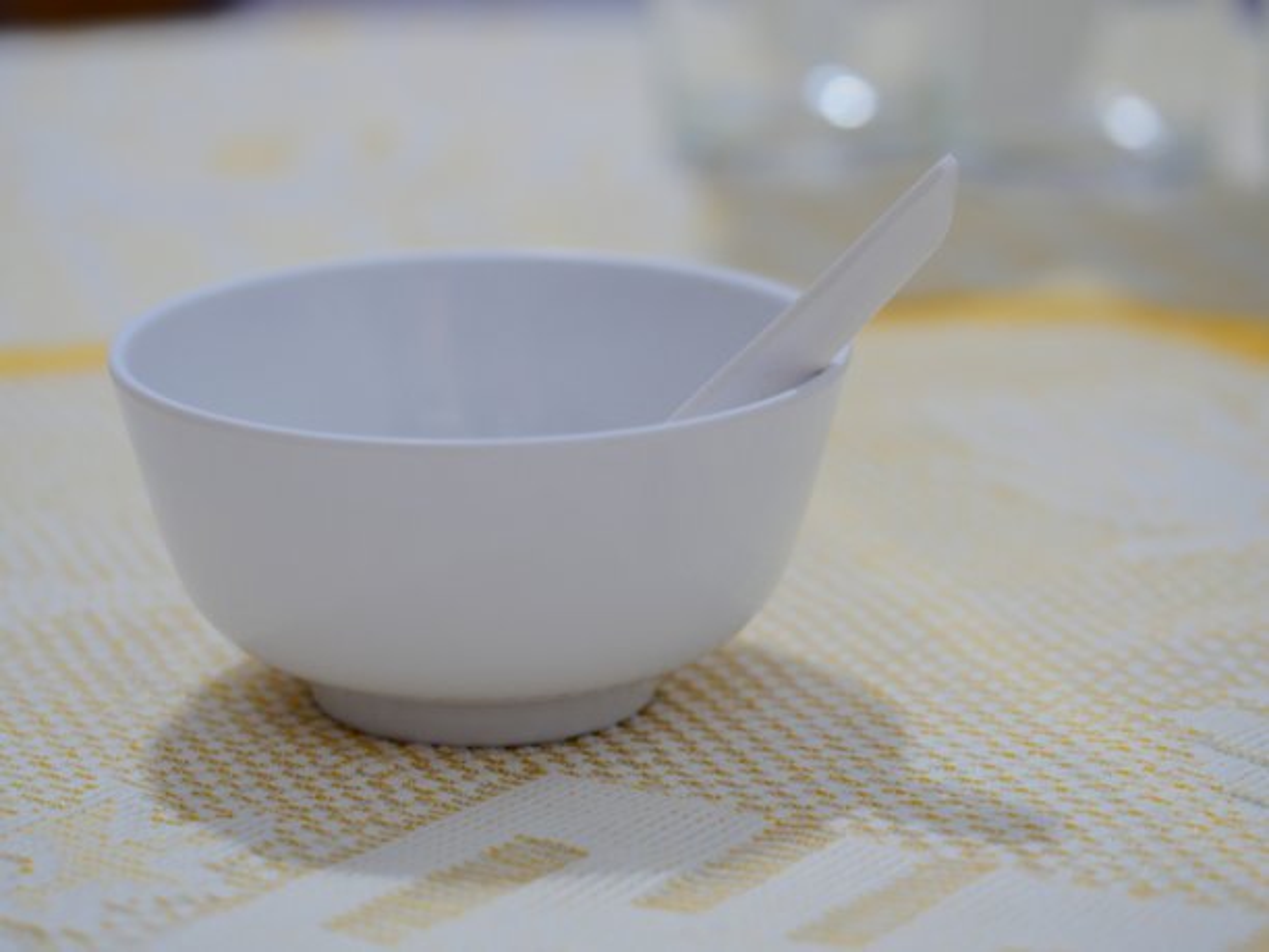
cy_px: 476
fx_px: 4399
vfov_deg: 12.3
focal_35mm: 120
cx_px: 634
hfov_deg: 16.4
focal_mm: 60
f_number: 2.8
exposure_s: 1/50
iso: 200
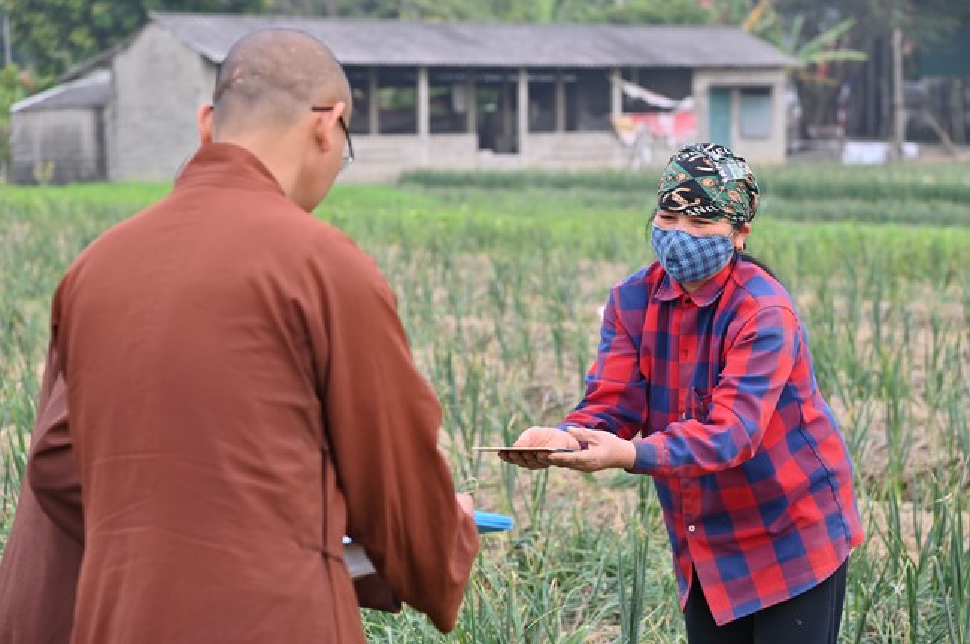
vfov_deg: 13.7
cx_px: 485
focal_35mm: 100
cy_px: 322
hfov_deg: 20.4
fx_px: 2692
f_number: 5.6
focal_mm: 100
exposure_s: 1/200
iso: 160
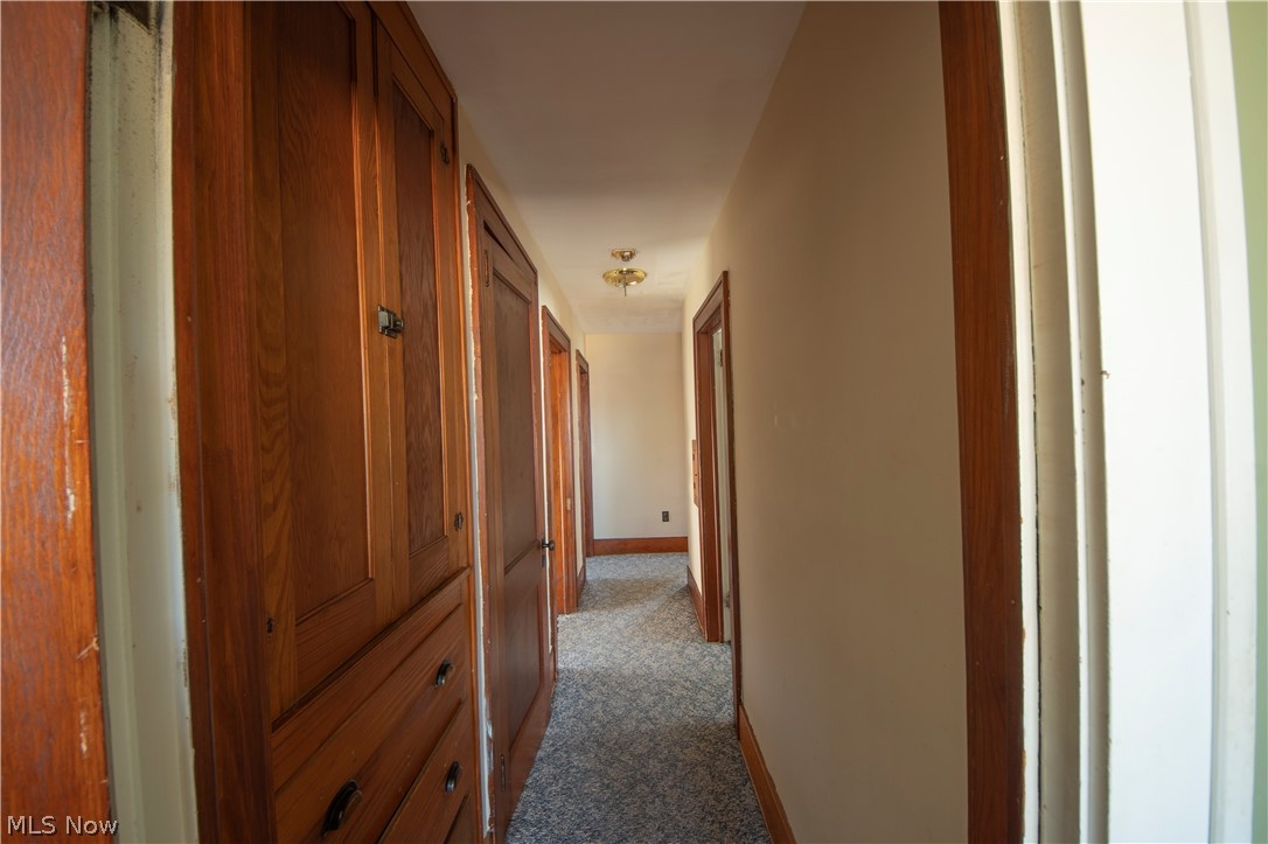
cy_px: 422
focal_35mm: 12
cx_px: 634
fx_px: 422
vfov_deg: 89.9
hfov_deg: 112.6
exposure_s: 1/3
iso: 100
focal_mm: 8
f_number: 5.6
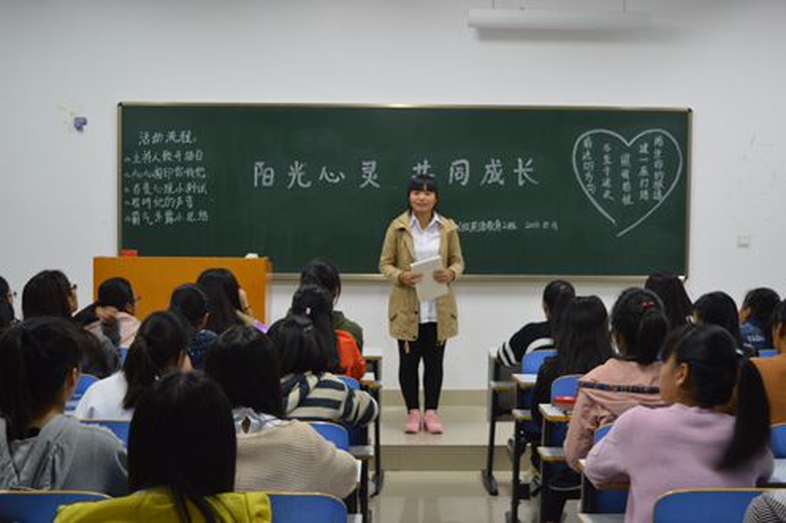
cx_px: 393
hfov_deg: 38.9
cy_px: 262
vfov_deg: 26.4
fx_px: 1113
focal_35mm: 51
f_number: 4.5
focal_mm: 34
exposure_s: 1/15
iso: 500
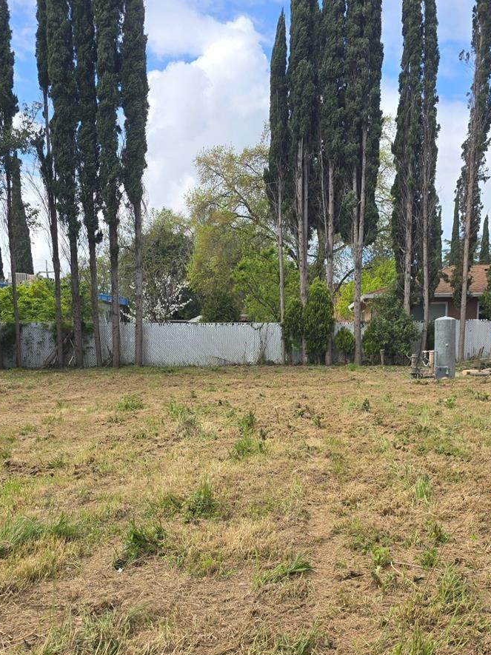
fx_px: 738
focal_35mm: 39
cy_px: 496
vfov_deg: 46.1
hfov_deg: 36.6
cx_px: 311
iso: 12
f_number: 1.7
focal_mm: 6.3
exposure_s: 1/563
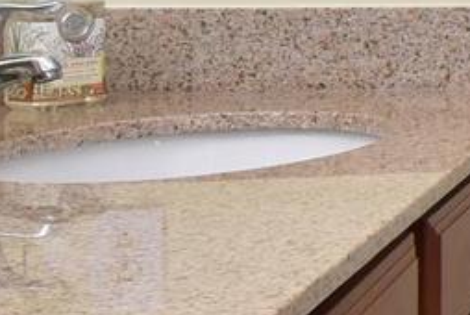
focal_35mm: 102
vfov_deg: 13.1
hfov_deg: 13.8
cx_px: 1149
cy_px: -65
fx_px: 1333
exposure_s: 1/100
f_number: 16
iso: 800
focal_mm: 12
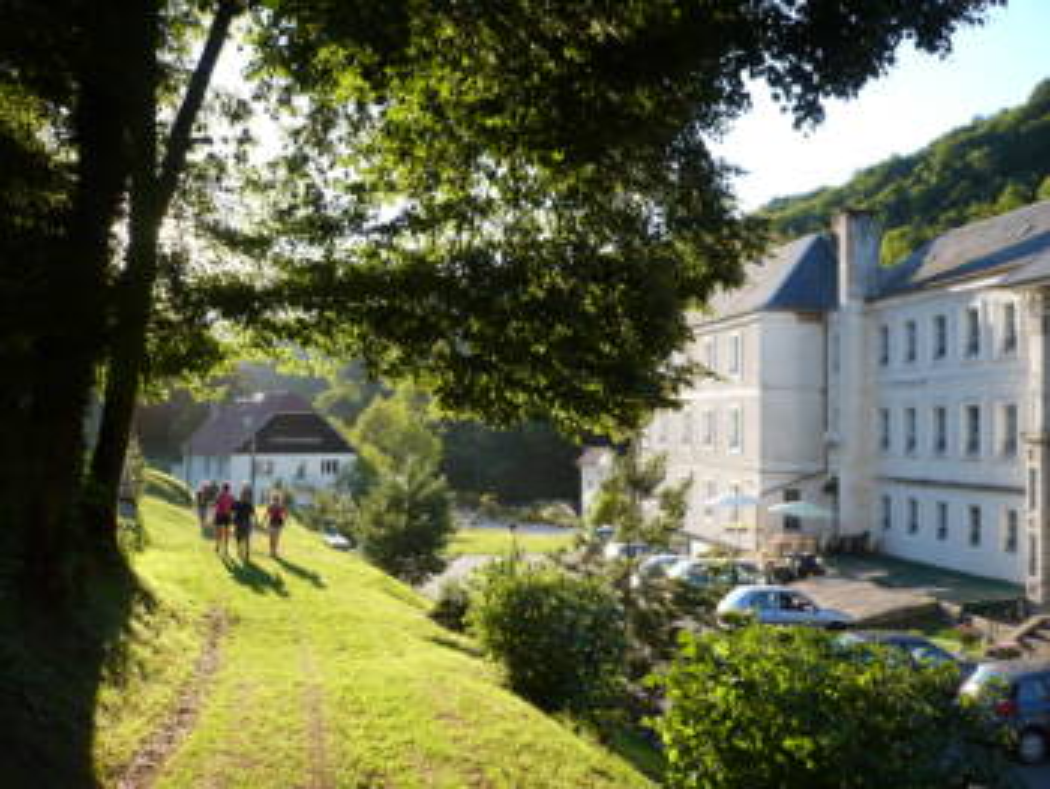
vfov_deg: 39.7
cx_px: 525
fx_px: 1093
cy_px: 394
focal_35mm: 36
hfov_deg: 51.3
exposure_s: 1/250
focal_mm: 6
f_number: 2.9
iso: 100
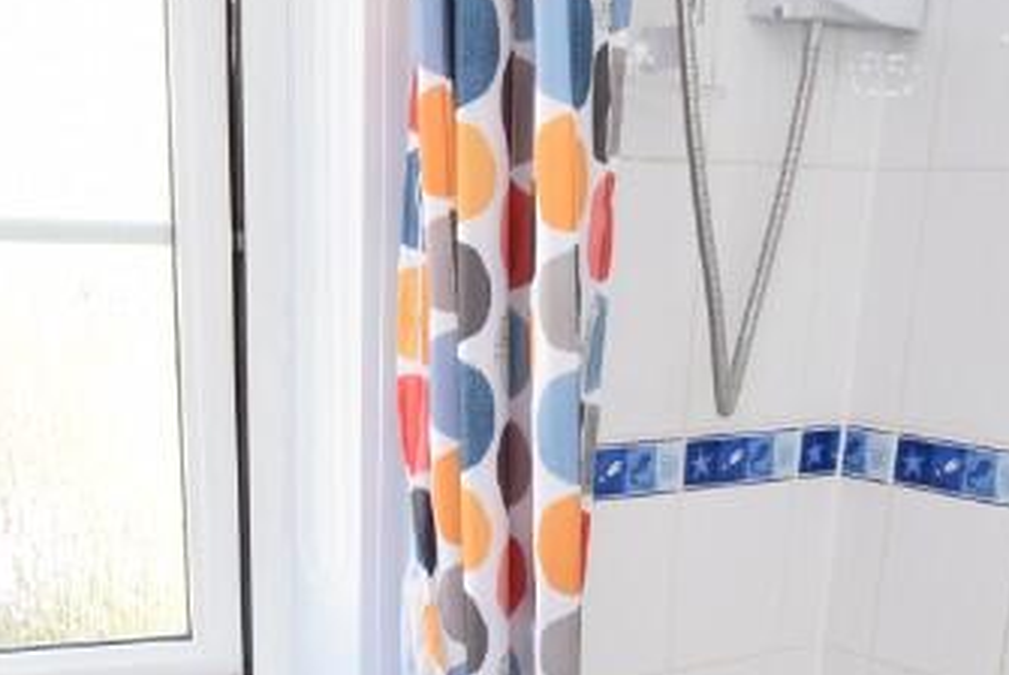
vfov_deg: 23.0
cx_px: 446
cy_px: 768
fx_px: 1543
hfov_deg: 36.2
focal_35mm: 55
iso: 400
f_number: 5
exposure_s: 1/100
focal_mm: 12
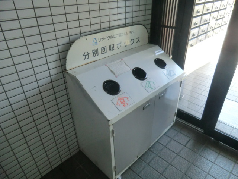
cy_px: 90
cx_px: 119
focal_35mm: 24
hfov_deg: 71.6
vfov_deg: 56.8
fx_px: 165
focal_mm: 4.3
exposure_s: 1/60
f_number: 3.2
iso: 200
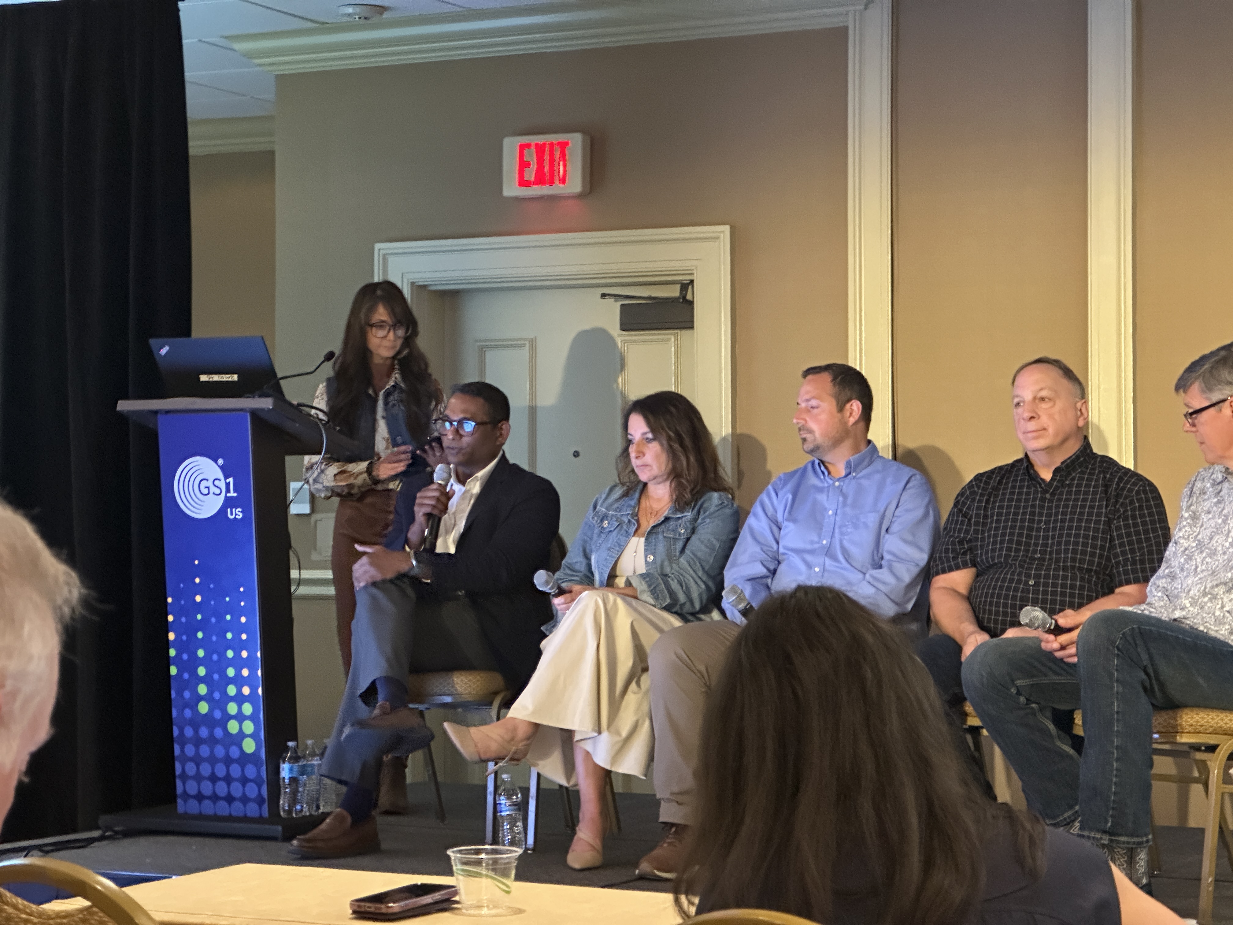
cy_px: 462
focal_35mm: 77
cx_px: 616
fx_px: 2743
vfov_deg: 19.1
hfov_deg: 25.3
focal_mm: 9
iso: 1250
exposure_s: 1/36
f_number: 2.8
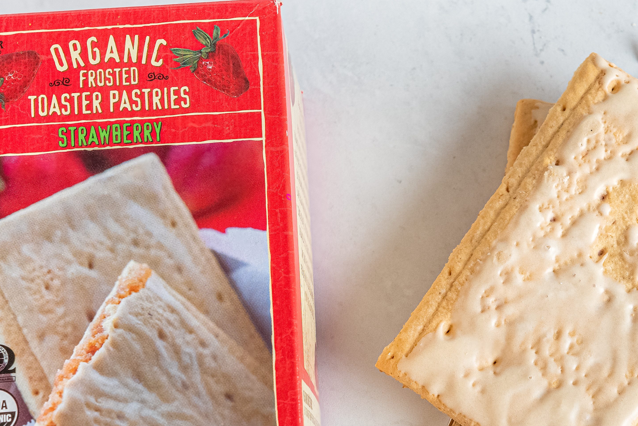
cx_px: 425
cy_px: 269
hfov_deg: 20.3
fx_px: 1771
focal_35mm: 100
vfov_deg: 13.7
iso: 500
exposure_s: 1/320
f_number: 5
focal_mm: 35
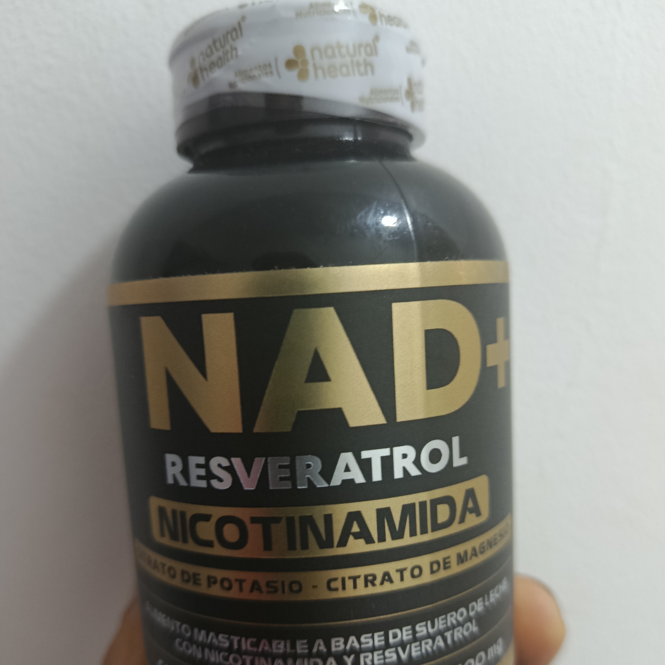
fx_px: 630
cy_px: 392
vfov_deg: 55.3
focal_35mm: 29
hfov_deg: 55.6
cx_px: 335
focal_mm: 5.24
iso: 1038
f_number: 1.7
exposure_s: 1/40
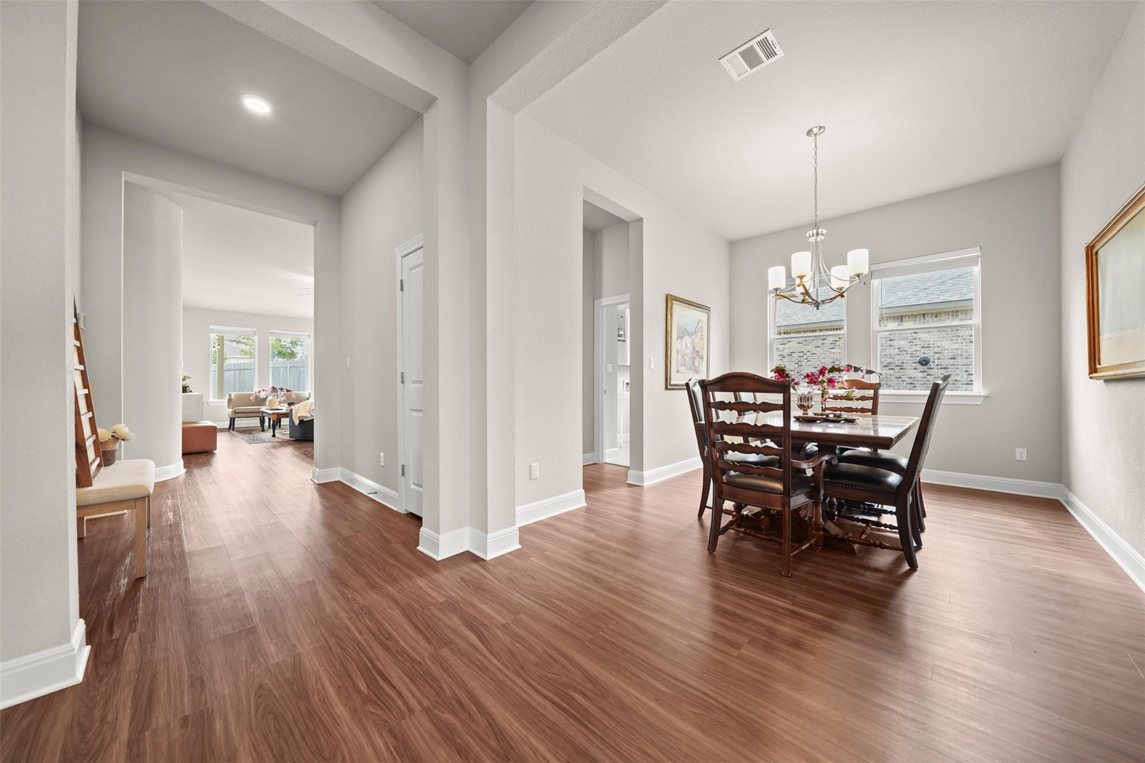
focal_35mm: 12
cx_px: 572
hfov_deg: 112.6
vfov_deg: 90.0
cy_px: 382
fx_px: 382
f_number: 8
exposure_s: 1.3
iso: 100
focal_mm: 12
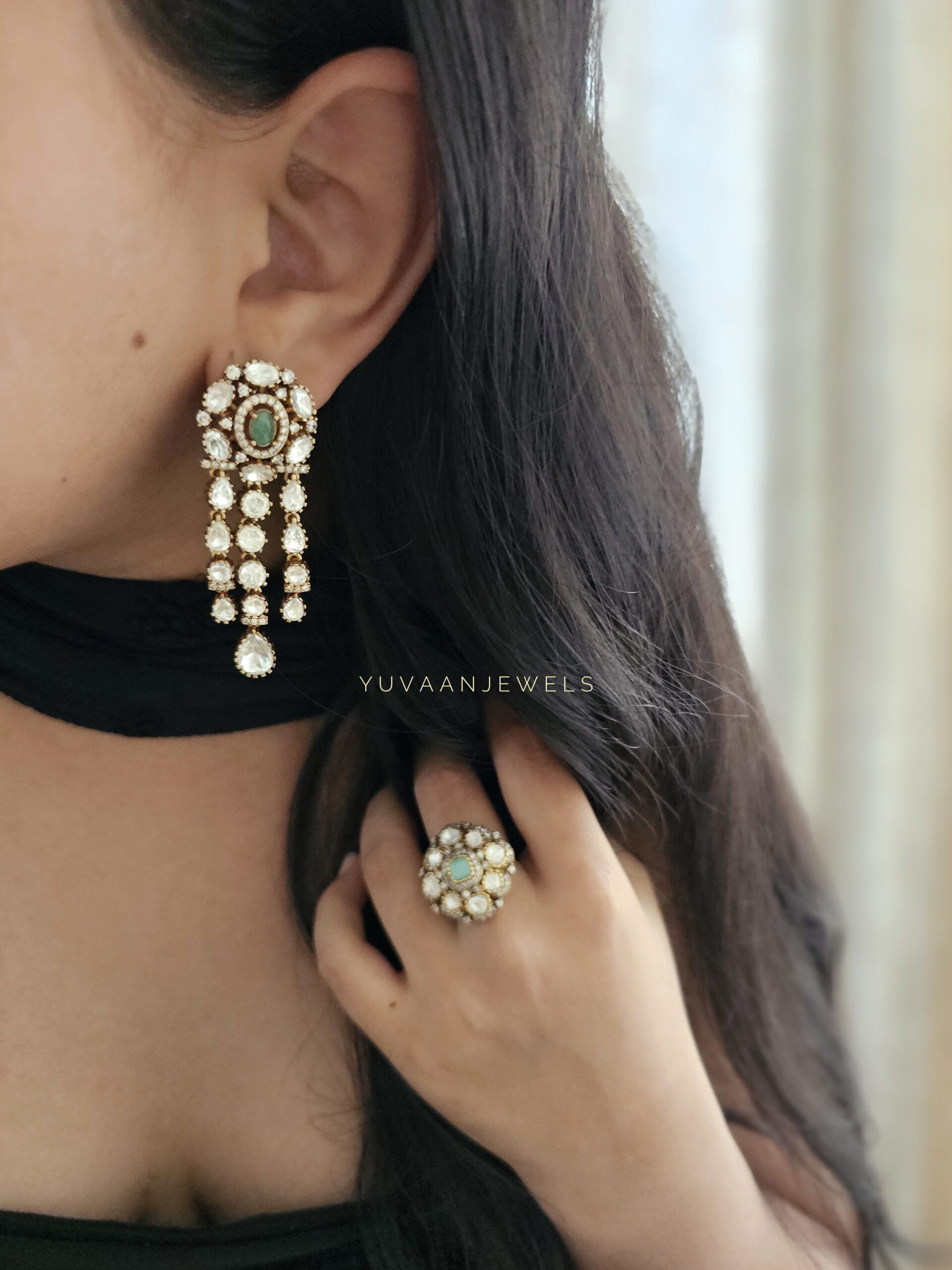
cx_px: 476
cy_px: 635
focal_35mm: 23
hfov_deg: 58.9
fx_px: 843
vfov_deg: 73.9
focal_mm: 6.3
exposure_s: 1/50
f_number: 1.7
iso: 800
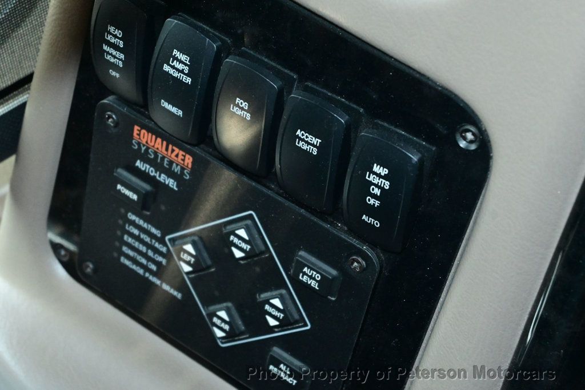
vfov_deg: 18.2
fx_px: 1218
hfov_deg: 27.0
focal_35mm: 75
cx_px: 292
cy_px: 195
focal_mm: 50
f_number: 6.3
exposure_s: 1/80
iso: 4500
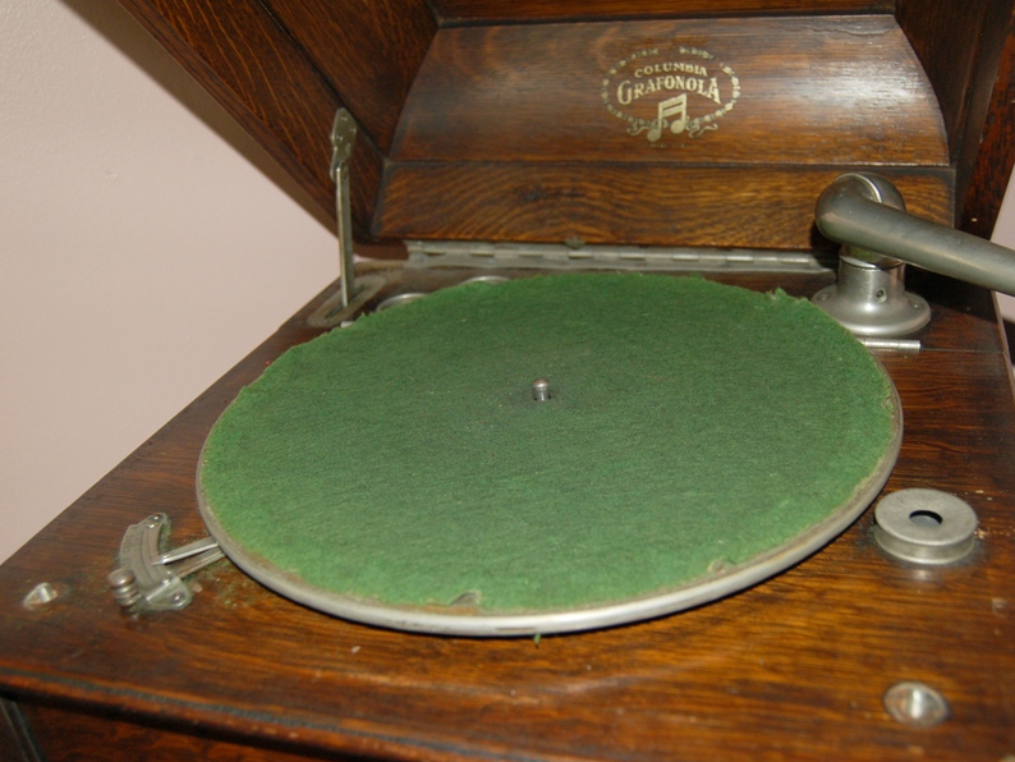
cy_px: 381
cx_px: 532
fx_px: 1056
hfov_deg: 51.3
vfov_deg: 39.7
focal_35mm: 36
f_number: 3.8
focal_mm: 22
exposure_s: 1/60
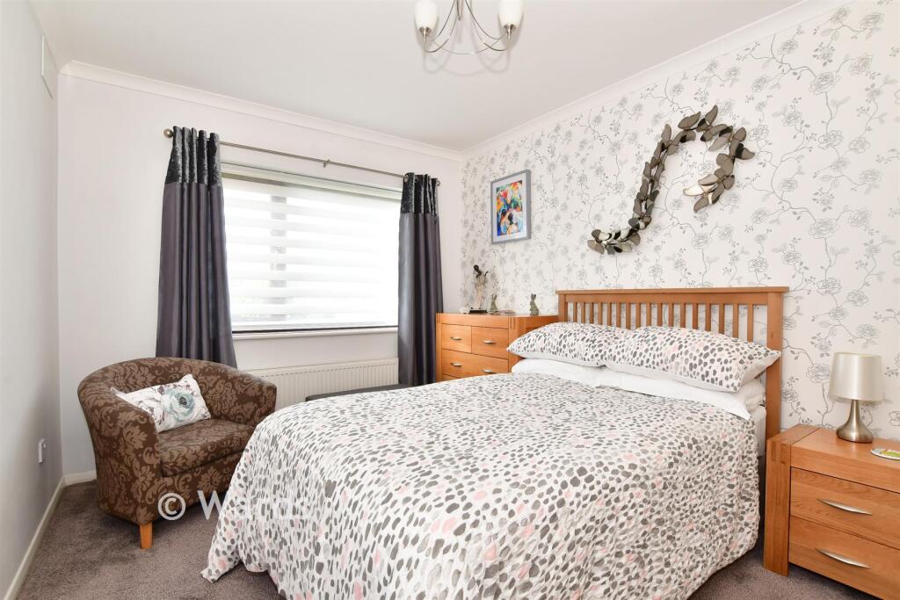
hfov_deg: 100.4
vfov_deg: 77.3
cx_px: 450
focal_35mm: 15
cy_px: 300
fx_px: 375
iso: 200
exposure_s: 1/15
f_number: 8
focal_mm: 10
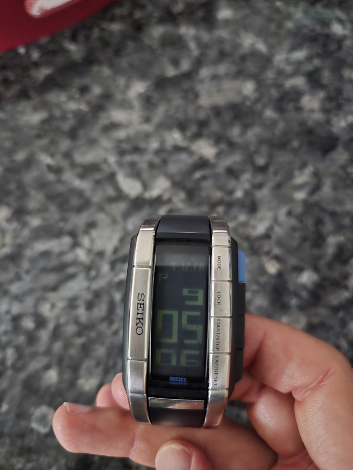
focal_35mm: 23
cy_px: 235
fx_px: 313
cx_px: 176
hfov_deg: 58.9
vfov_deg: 73.9
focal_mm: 6.3
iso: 2500
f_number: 1.7
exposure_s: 1/30
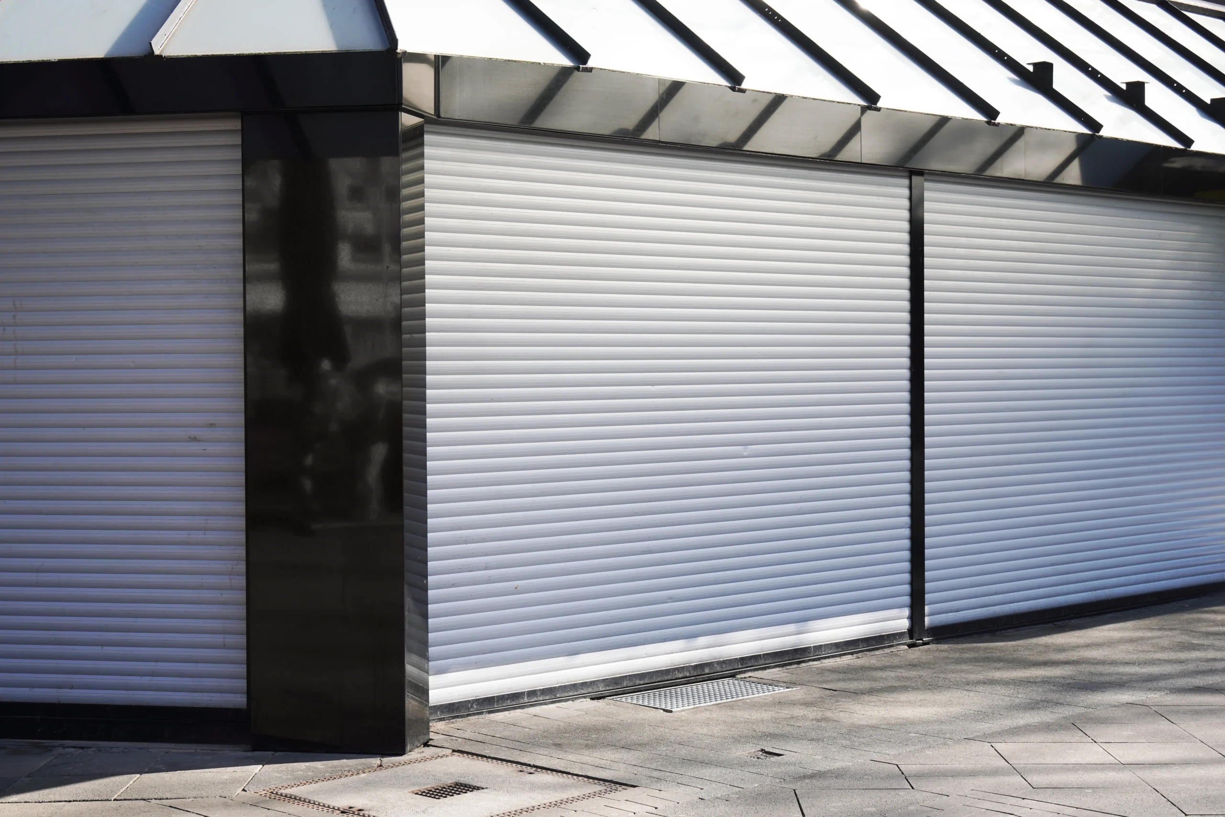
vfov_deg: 23.2
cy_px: 408
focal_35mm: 58
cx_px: 612
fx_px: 1991
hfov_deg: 34.2
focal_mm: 39
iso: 100
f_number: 8
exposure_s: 1/125
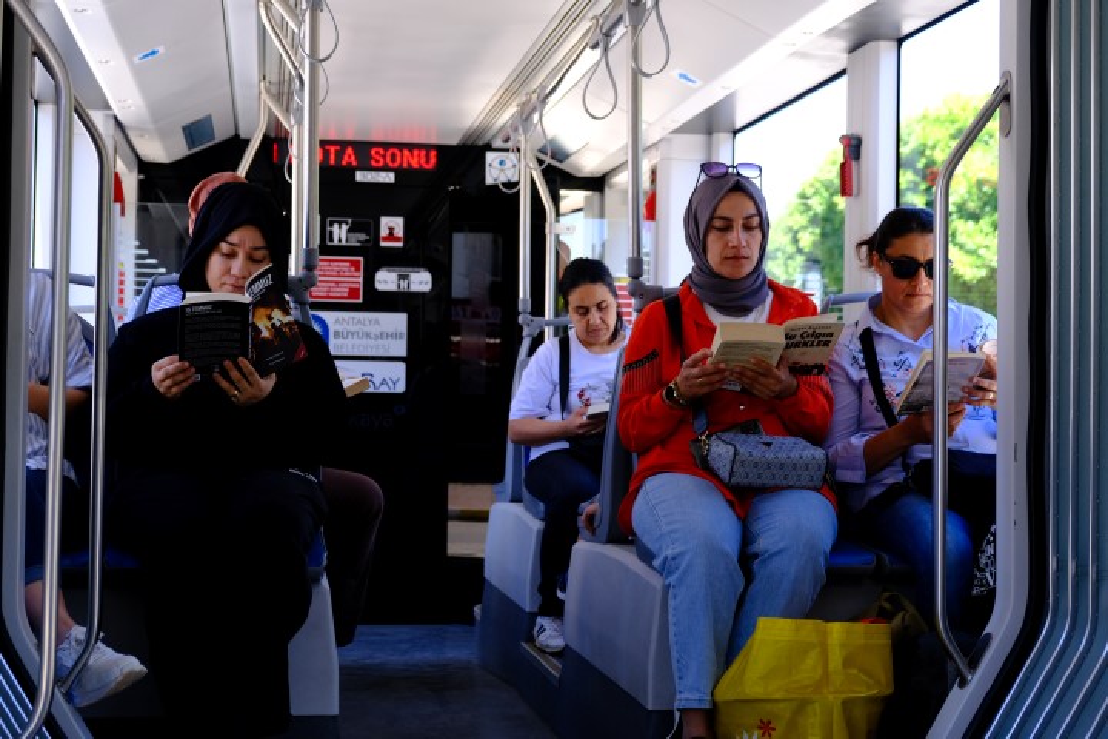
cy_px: 370
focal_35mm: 54
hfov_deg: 36.9
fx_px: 1662
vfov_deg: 25.1
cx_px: 554
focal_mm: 35.8
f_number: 3.6
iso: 500
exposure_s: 1/160
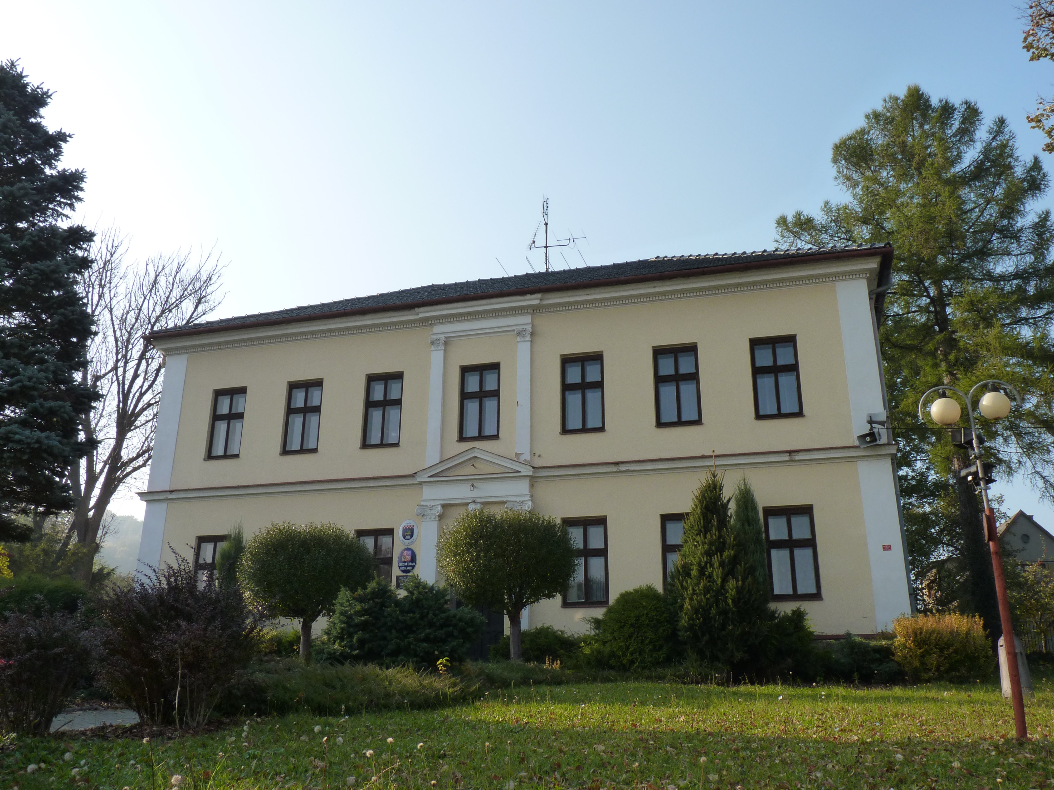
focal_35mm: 30
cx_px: 527
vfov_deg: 46.8
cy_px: 395
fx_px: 913
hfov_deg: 60.0
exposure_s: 1/250
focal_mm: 5.4
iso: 125
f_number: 5
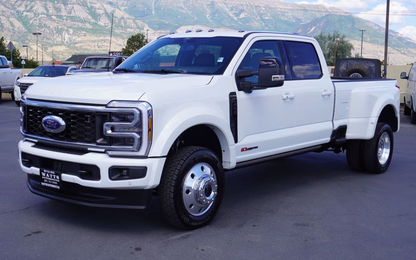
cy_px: 137
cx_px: 206
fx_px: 550
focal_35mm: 49
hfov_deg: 41.4
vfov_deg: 26.6
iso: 100
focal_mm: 31
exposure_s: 1/125
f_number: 9
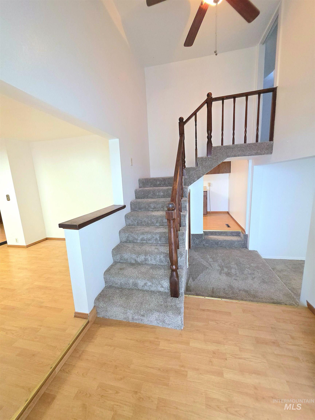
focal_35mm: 13
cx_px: 158
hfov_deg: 89.9
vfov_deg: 106.2
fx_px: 158
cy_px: 210
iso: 250
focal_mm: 2.2
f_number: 1.9
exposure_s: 1/60.2
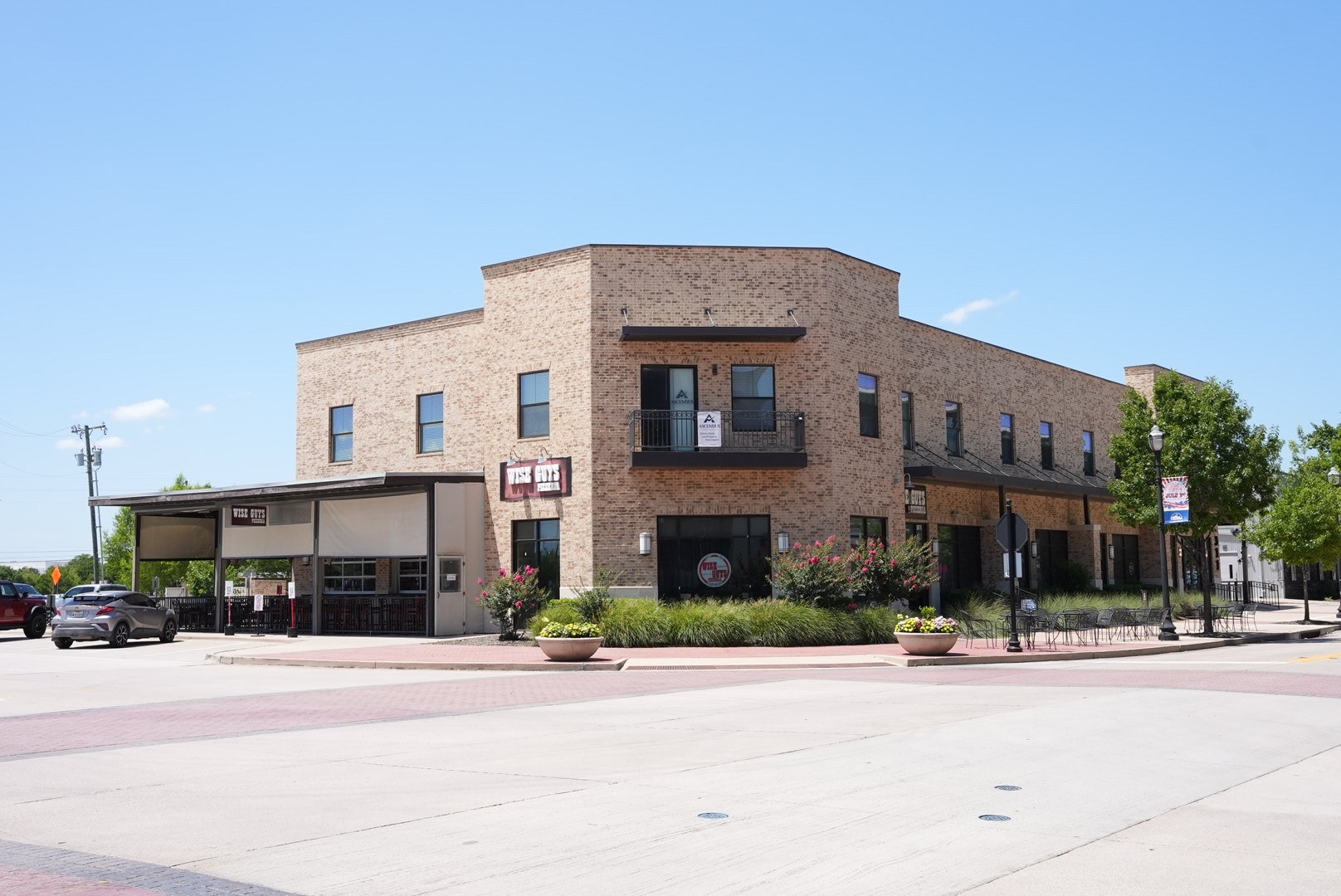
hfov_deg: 52.2
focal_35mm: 37
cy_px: 448
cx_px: 670
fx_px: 1368
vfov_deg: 36.3
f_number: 8
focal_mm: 36.7
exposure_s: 1/2000
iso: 1000
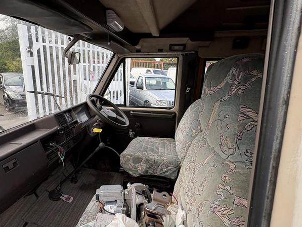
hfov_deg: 78.5
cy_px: 122
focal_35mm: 21
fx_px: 183
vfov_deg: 63.4
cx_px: 128
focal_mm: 2.22
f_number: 2.2
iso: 40
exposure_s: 1/201
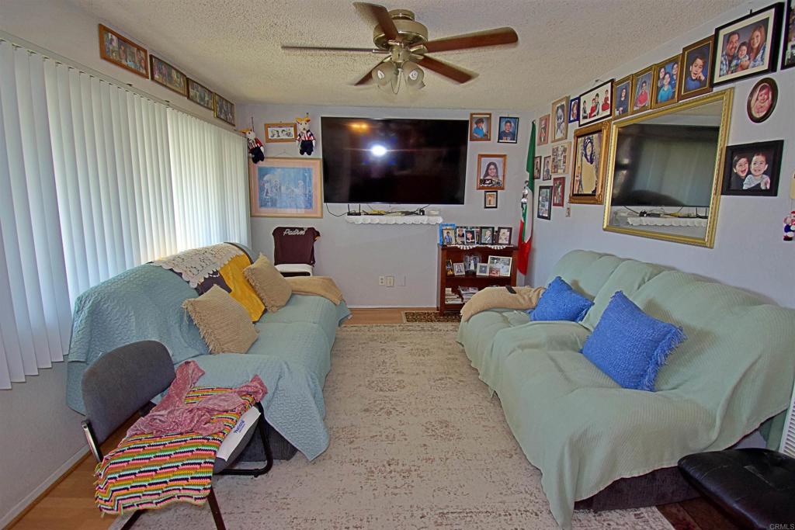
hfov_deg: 90.0
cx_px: 398
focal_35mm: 18
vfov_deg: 67.4
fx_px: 398
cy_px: 265
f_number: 4.8
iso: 1100
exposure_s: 1/125
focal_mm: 12
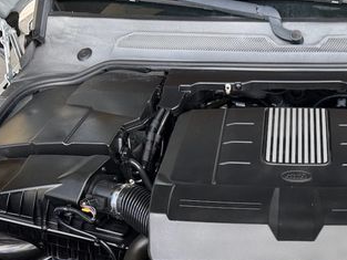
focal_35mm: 49
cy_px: 259
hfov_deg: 37.1
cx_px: 293
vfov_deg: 28.0
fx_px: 491
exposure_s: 1/190
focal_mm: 6.76
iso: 100
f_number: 1.78
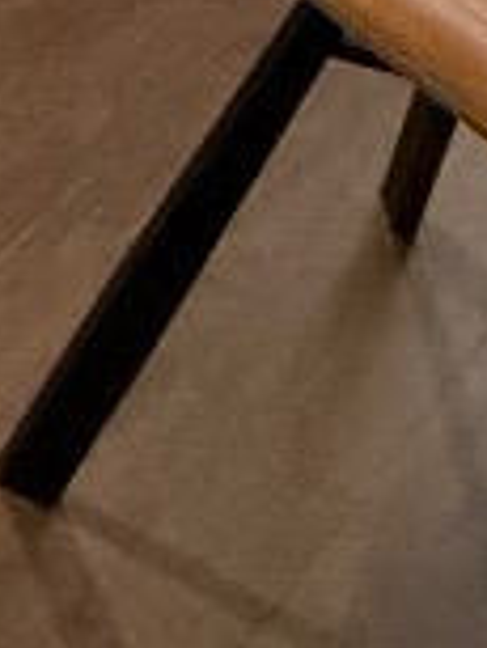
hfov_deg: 10.9
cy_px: -1567
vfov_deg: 9.9
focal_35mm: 99
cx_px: -894
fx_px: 1854
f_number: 2.2
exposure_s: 1/50
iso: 400
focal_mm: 2.22
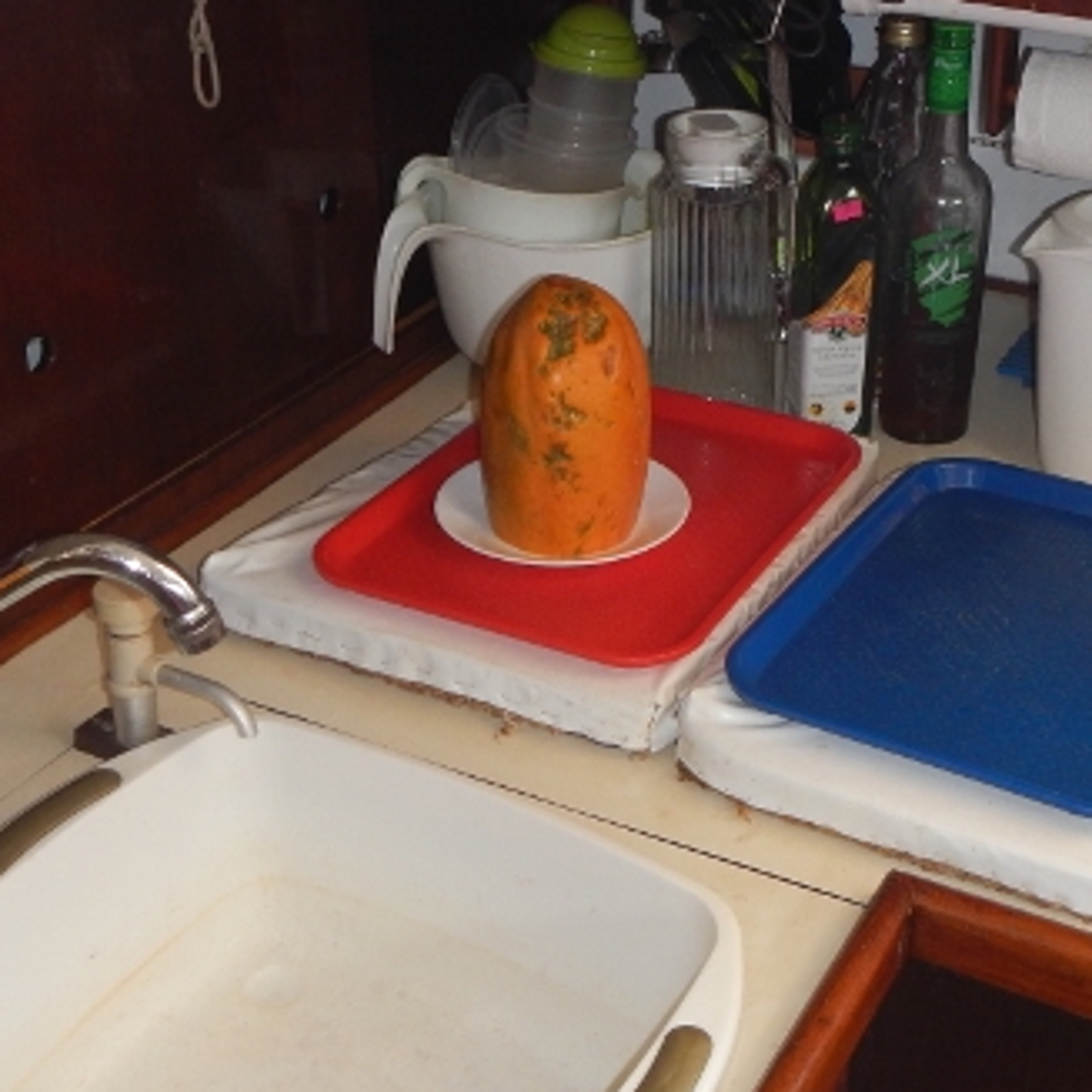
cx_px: 641
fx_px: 1892
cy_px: 469
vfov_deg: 32.2
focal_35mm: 53
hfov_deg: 32.1
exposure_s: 1/30
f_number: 3.9
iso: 200
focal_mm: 5
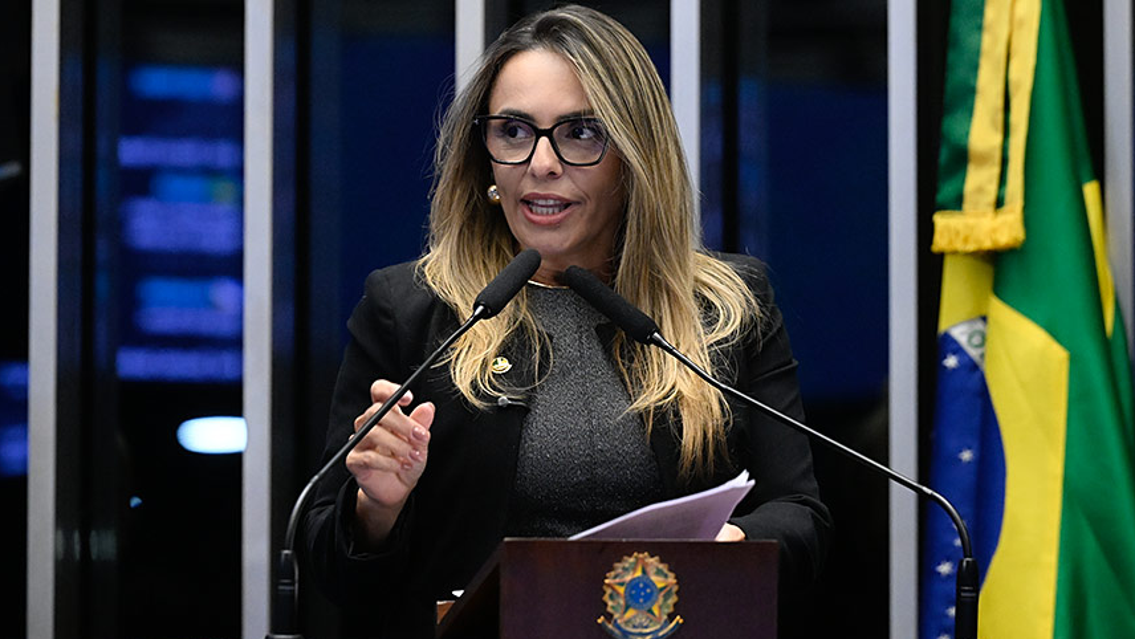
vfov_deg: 7.2
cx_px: 568
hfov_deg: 12.8
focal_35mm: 168
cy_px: 314
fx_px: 5057
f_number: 4
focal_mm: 160
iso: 6400
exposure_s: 1/200
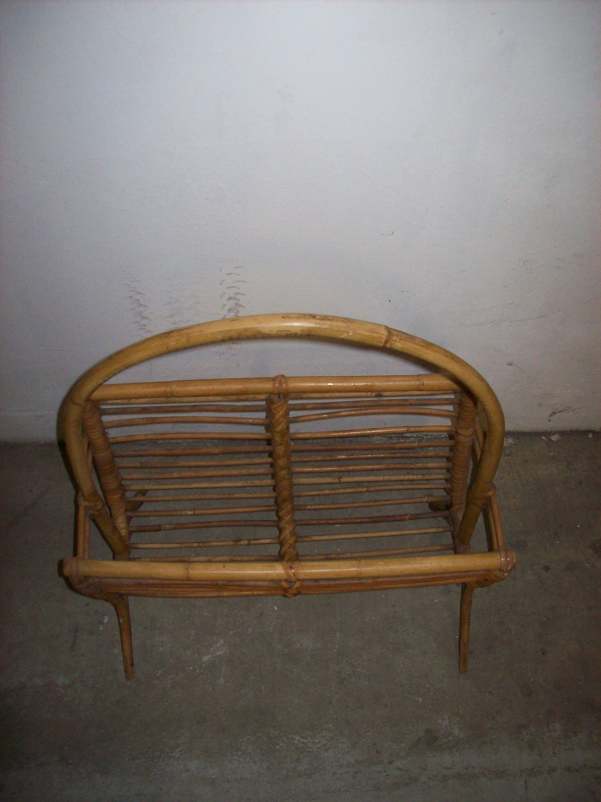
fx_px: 834
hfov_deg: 39.6
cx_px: 300
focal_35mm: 36
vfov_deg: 51.4
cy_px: 401
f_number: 2.7
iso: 200
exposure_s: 1/64
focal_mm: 6
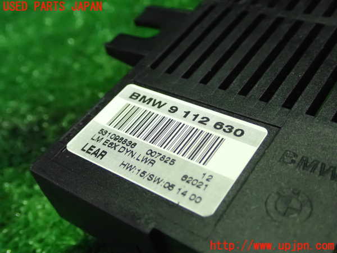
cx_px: 168
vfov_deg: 32.9
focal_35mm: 44
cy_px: 126
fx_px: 428
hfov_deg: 42.9
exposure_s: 1/50
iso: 1600
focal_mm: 7.84
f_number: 2.9
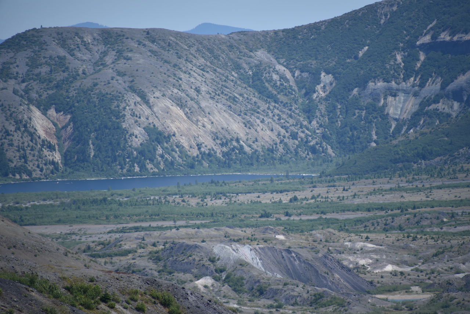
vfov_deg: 4.6
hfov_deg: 6.9
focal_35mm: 300
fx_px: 3917
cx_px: 235
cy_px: 157
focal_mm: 300
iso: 125
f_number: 5.6
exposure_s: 1/640
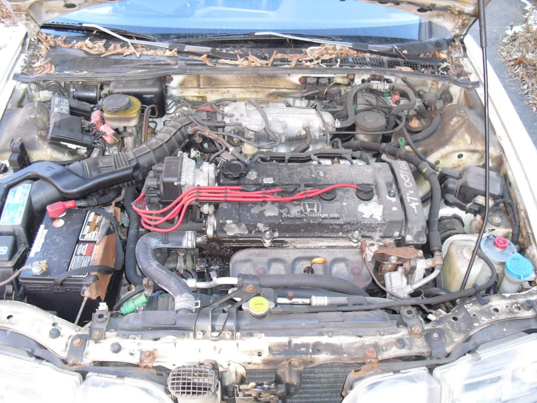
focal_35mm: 36
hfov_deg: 51.4
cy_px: 202
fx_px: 558
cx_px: 268
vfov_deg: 39.7
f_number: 3.1
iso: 400
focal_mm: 6.3
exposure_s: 1/125
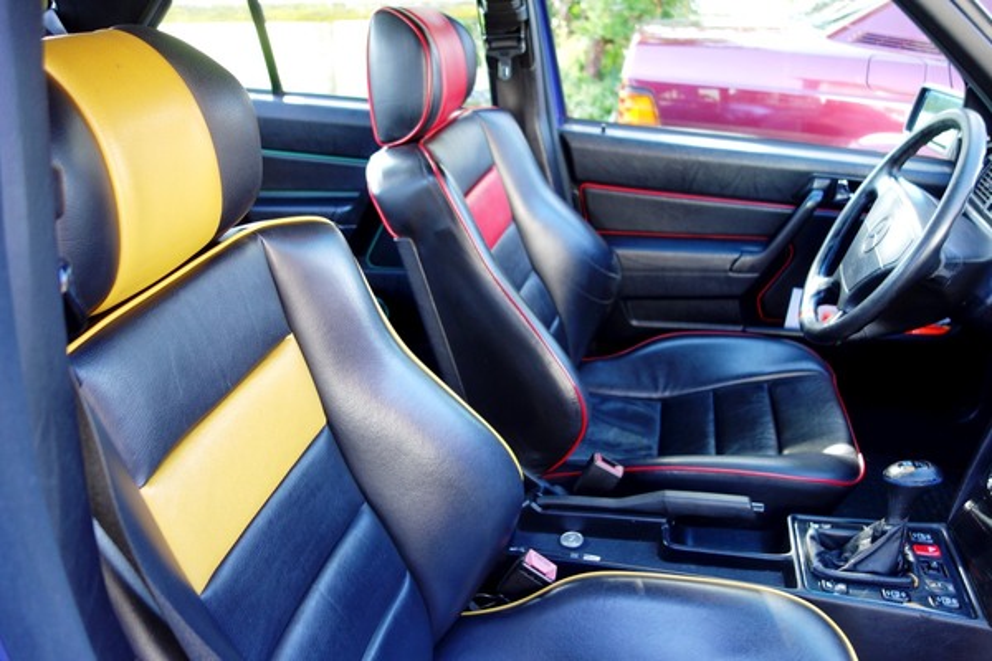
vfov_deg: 46.4
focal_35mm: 28
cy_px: 330
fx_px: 771
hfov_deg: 65.5
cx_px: 496
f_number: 1.8
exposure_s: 1/50
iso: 125
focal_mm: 10.4
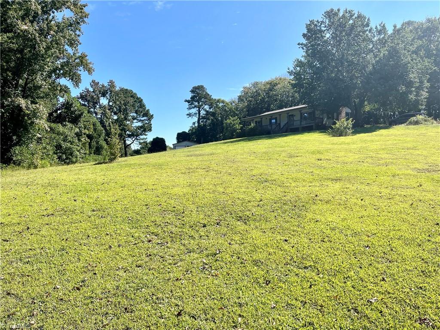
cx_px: 220
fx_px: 318
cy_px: 165
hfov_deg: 69.4
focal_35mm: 25
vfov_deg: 54.9
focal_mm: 5.1
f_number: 1.6
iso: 32
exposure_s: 1/2660
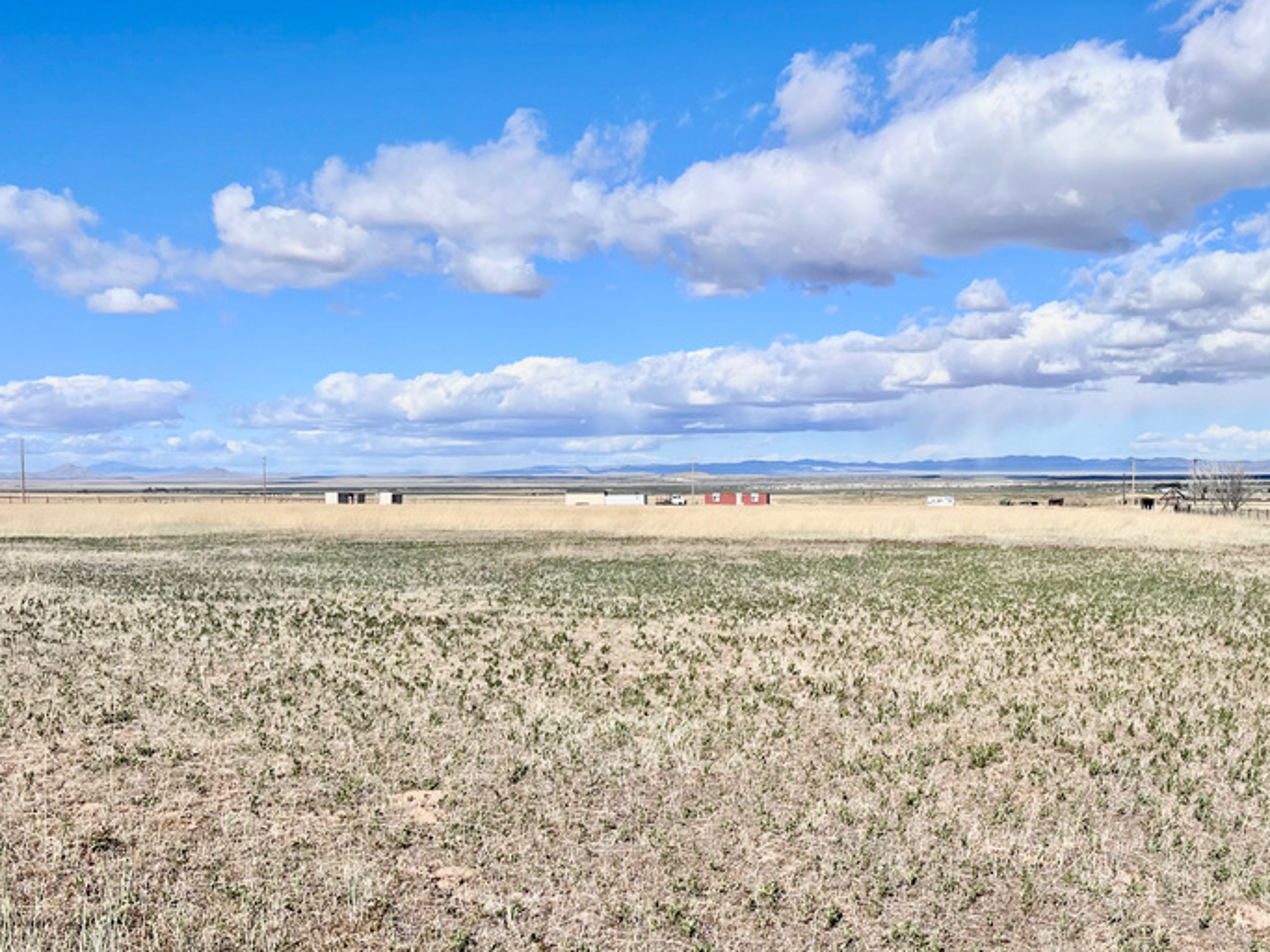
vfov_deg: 36.8
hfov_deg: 47.1
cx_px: 842
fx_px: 1431
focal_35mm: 39
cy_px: 515
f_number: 1.5
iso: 50
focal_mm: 5.7
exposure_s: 1/8696
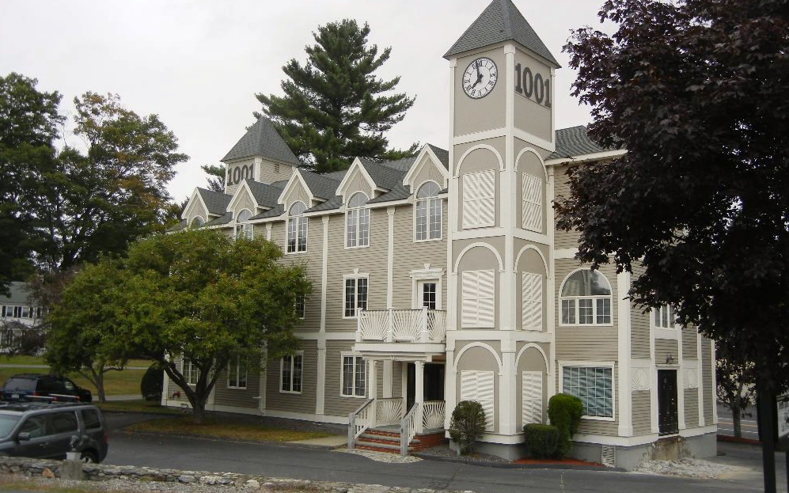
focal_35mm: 37
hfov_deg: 52.7
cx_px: 401
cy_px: 244
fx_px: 796
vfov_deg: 34.4
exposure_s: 1/410
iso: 160
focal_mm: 6.2
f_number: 3.6
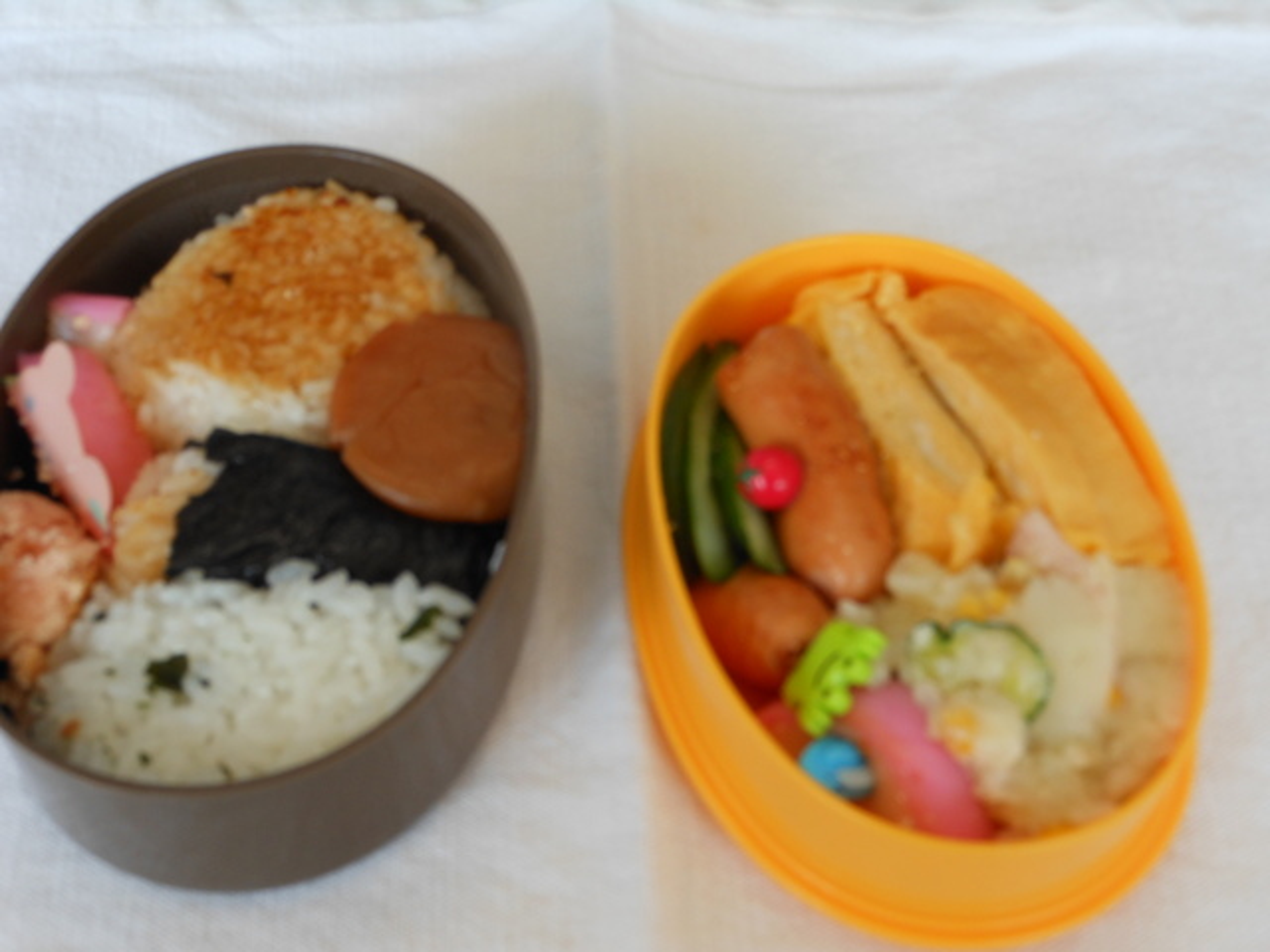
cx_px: 635
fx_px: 1651
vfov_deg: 32.2
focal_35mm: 45
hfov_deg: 42.1
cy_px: 476
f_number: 4.6
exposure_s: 1/50
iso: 80
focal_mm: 8.1
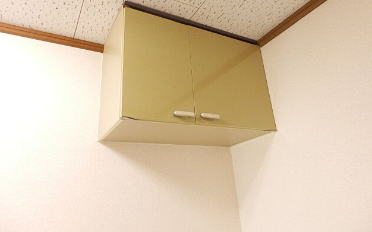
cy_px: 93
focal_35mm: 26
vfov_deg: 47.3
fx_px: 264
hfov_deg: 70.4
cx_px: 188
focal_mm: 4.2
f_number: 3
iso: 500
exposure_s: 1/30
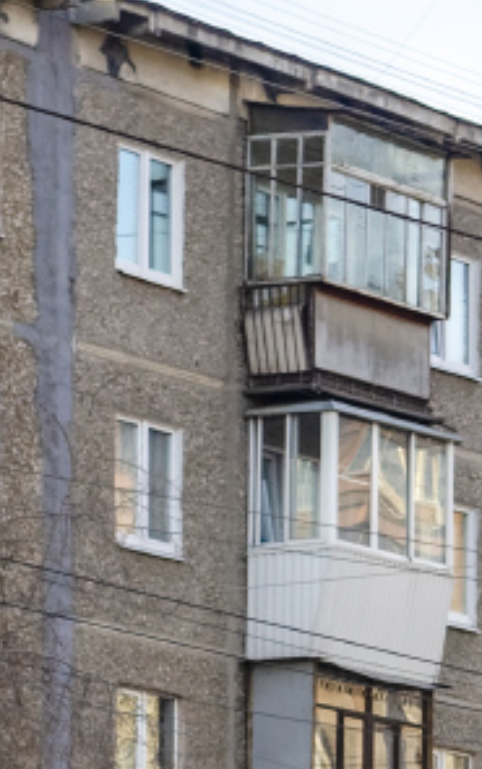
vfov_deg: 7.3
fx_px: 5913
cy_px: 1101
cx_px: 787
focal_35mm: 282
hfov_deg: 4.6
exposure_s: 1/500
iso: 400
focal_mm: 42
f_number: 5.6
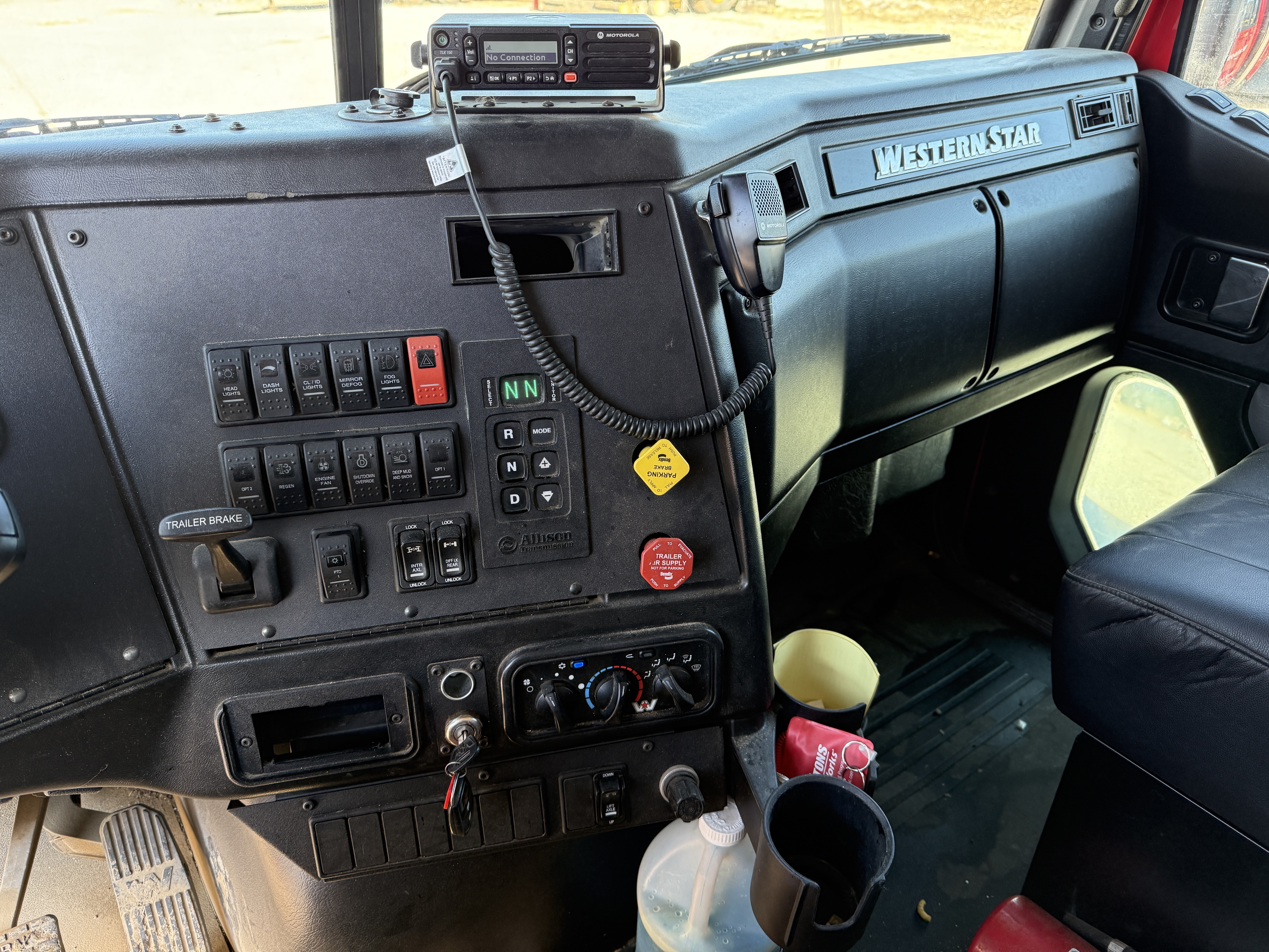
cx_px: 634
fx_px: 880
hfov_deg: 71.6
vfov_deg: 56.8
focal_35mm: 24
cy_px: 476
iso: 200
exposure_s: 1/140
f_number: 1.78
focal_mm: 6.76
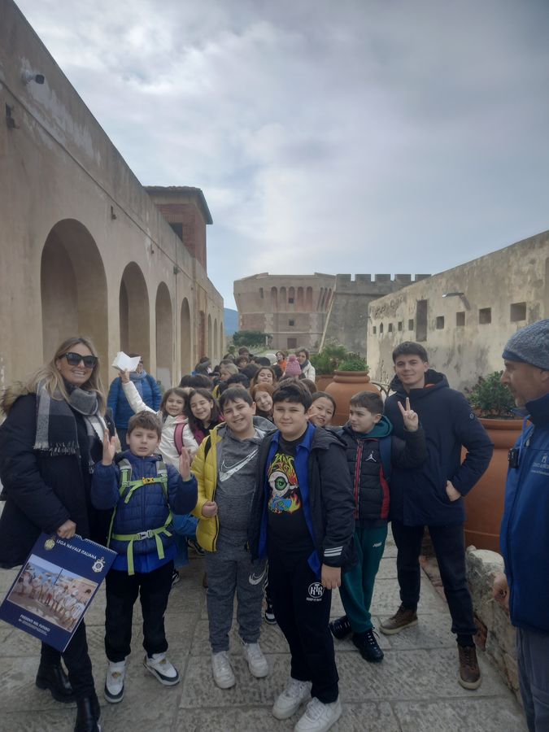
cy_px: 366
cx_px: 274
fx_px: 529
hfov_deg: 54.9
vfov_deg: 69.4
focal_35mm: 25
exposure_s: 1/457
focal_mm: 4.6
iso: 25
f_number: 2
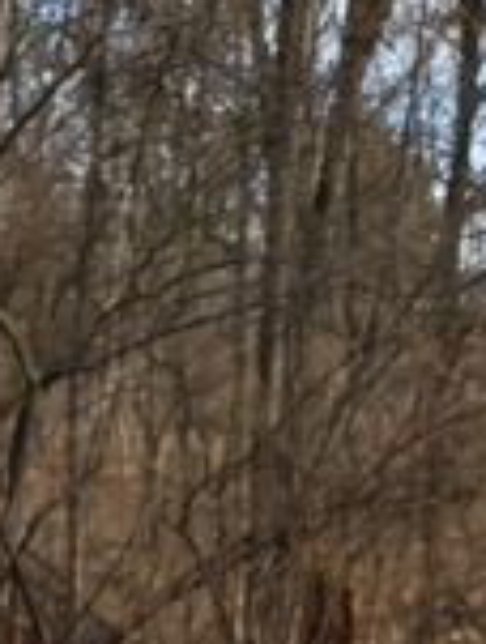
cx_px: -43
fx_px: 1920
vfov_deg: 15.8
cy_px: 1203
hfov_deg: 14.1
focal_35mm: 103
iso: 50
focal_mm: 4.3
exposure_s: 1/446
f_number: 2.4
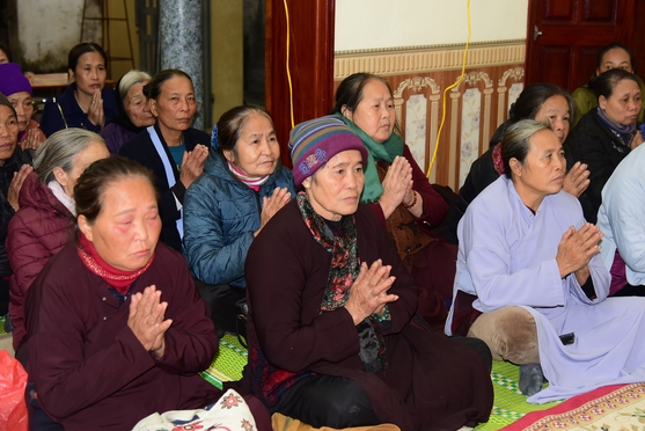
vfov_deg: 24.2
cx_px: 358
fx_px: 1004
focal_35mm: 56
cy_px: 188
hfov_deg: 35.6
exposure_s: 1/40
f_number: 4
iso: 1000
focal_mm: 48
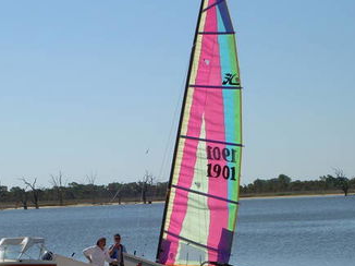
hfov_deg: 12.2
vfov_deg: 9.1
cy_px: 188
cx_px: 118
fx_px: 1660
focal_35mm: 162
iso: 50
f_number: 8
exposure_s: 1/297
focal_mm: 18.9
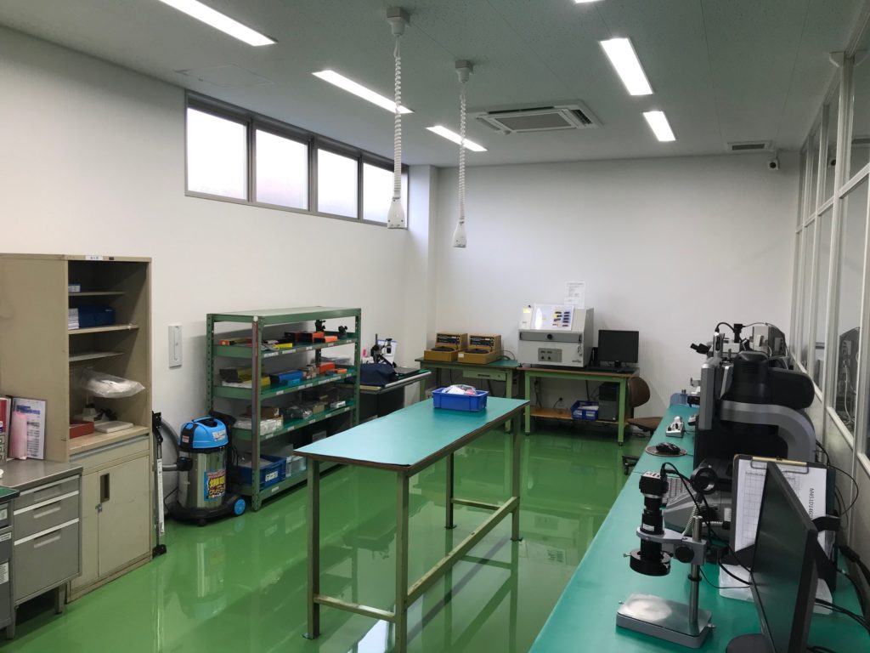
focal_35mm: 28
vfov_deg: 49.7
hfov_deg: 63.4
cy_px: 326
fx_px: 704
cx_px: 435
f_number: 1.8
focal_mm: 3.99
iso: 32
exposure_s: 1/120
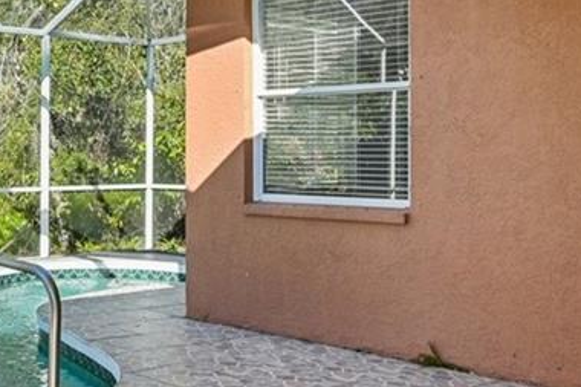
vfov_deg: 22.9
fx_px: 952
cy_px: 127
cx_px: 38
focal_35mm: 59
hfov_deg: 32.0
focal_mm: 14
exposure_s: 1/320
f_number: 8
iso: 400
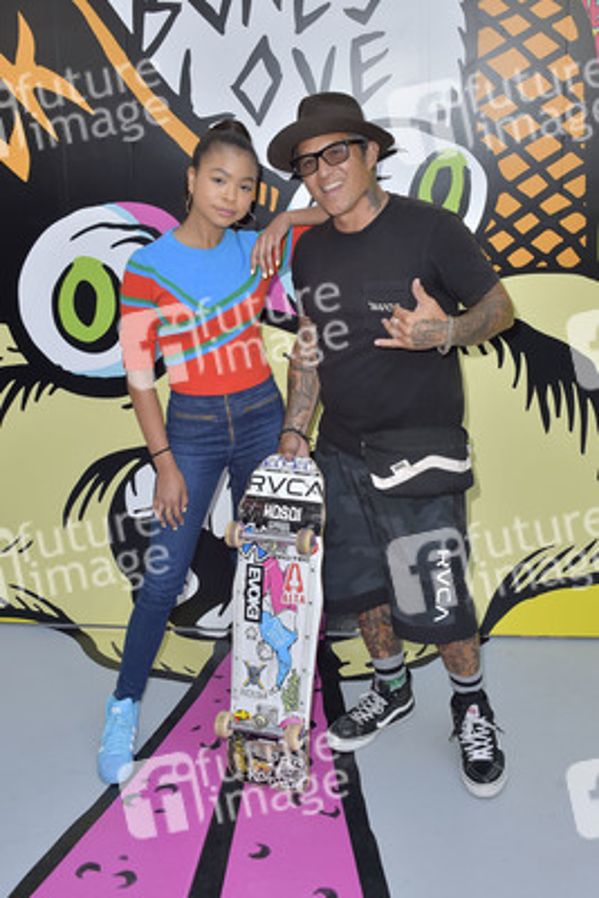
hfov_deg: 38.9
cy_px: 449
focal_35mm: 34
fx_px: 848
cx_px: 300
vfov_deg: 55.8
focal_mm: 34
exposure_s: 1/250
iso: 320
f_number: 7.1
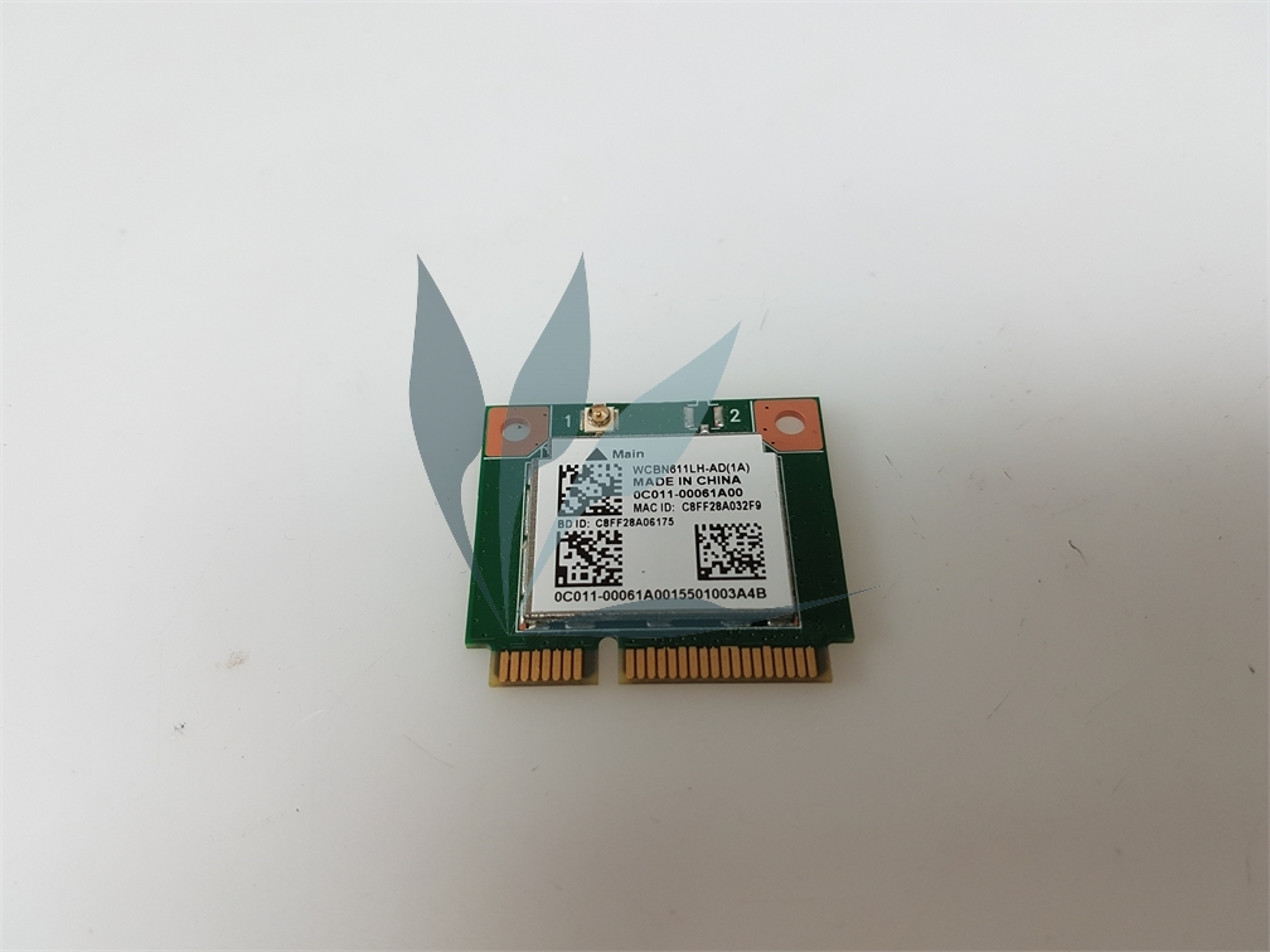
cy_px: 476
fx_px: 954
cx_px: 635
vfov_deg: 53.1
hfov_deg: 67.3
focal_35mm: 26
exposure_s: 1/50
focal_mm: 4.2
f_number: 1.7
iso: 40
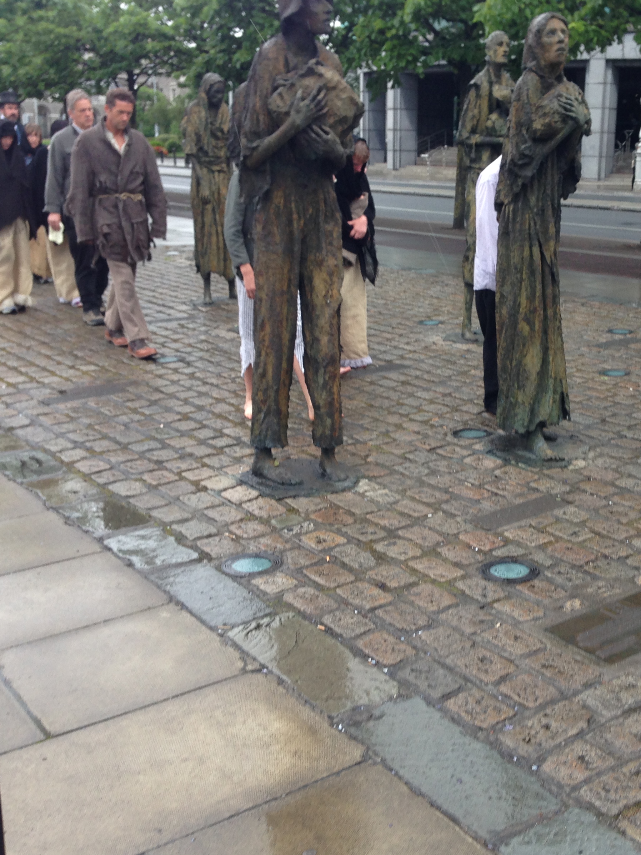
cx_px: 483
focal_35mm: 45
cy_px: 428
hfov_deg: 31.6
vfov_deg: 42.1
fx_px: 1111
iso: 50
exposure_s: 1/231
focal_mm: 4.12
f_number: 2.4
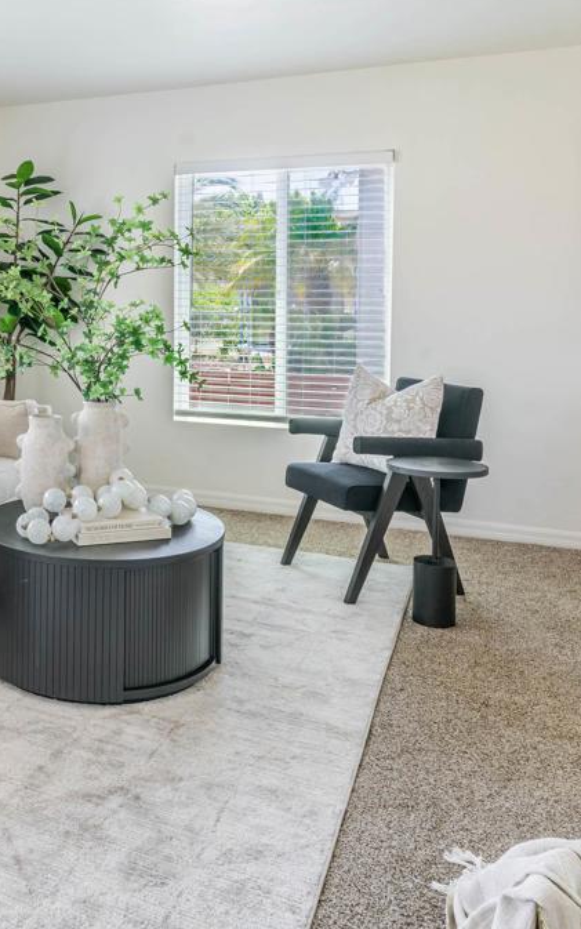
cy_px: 462
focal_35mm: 31
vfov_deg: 61.2
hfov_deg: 37.5
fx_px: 785
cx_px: 39
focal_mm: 20
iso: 100
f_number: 9
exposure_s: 1/6
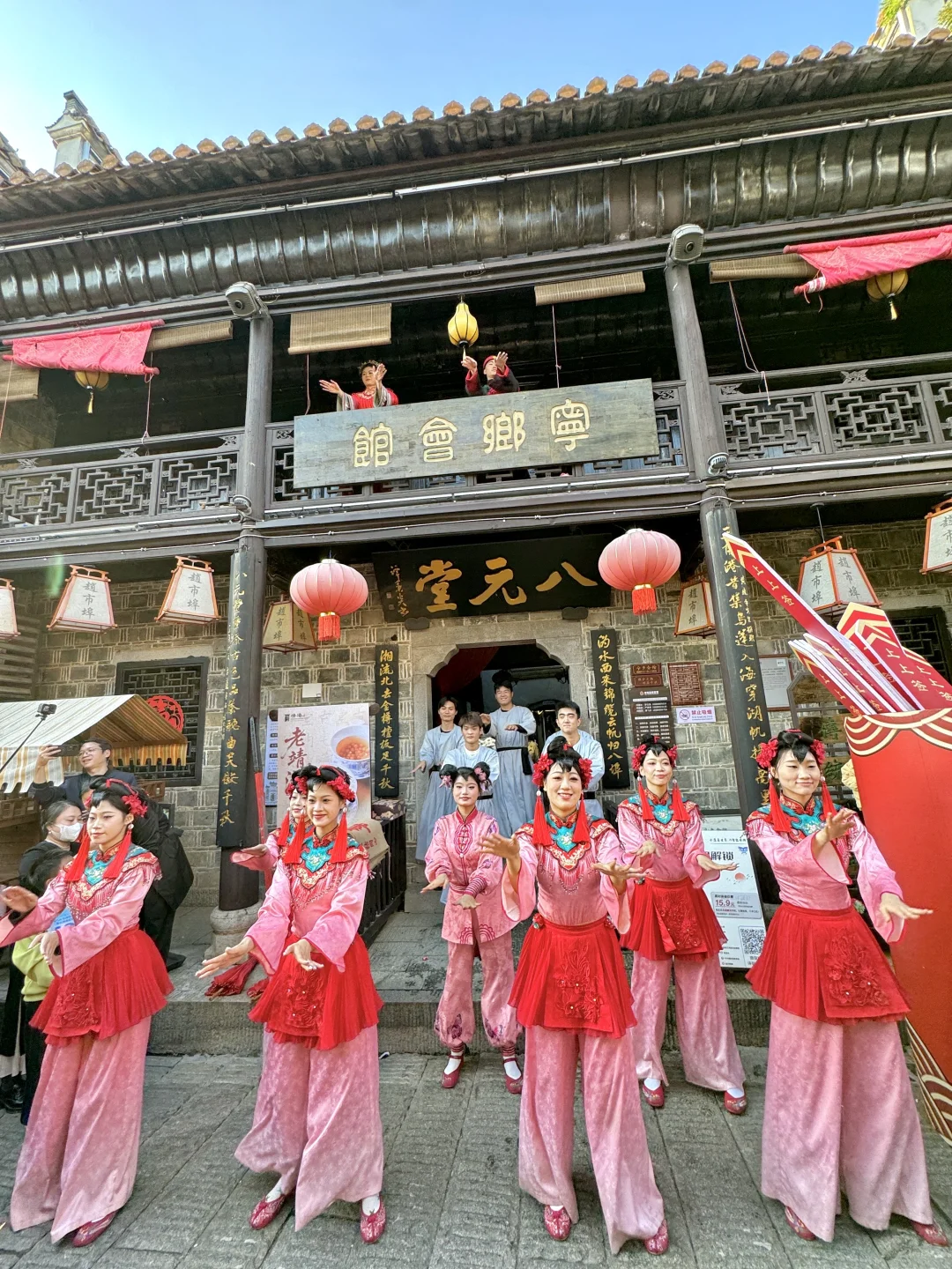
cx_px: 476
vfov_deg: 102.1
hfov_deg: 85.7
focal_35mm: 14
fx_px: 513
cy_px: 634
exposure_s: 1/99
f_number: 2.2
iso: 64
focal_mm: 2.22
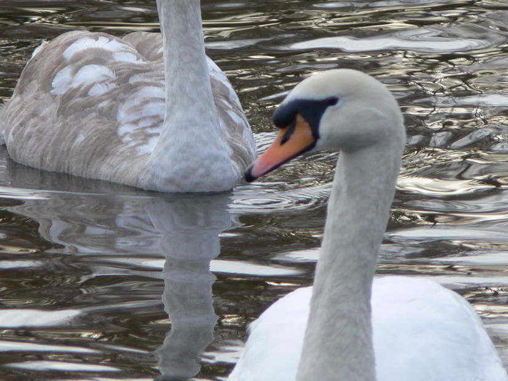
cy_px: 129
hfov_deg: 2.4
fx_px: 11942
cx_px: 212
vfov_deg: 1.8
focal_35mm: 814
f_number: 5
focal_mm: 88.8
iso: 80
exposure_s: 1/100
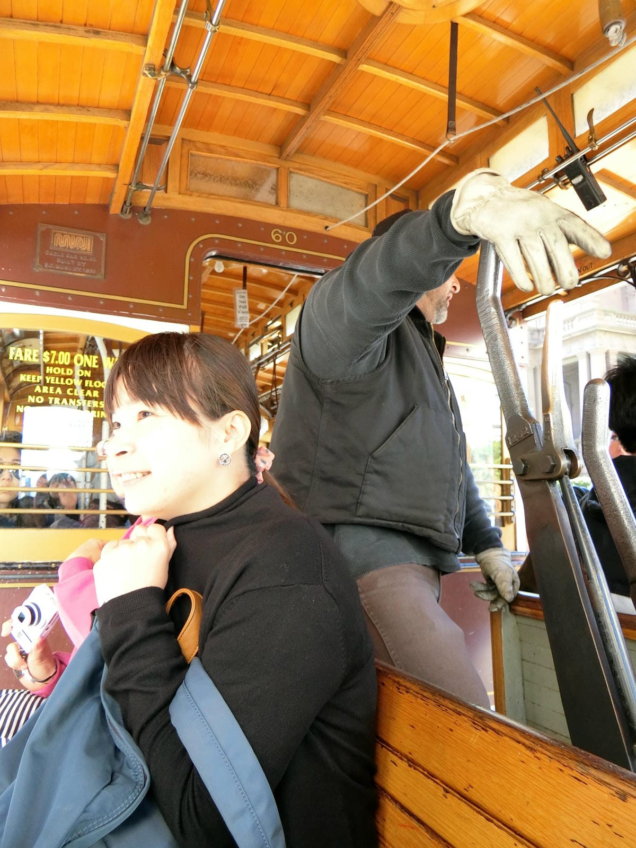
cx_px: 318
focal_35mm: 25
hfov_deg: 54.9
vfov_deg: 69.4
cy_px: 424
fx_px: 612
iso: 320
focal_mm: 5.4
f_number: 2.8
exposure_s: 1/125
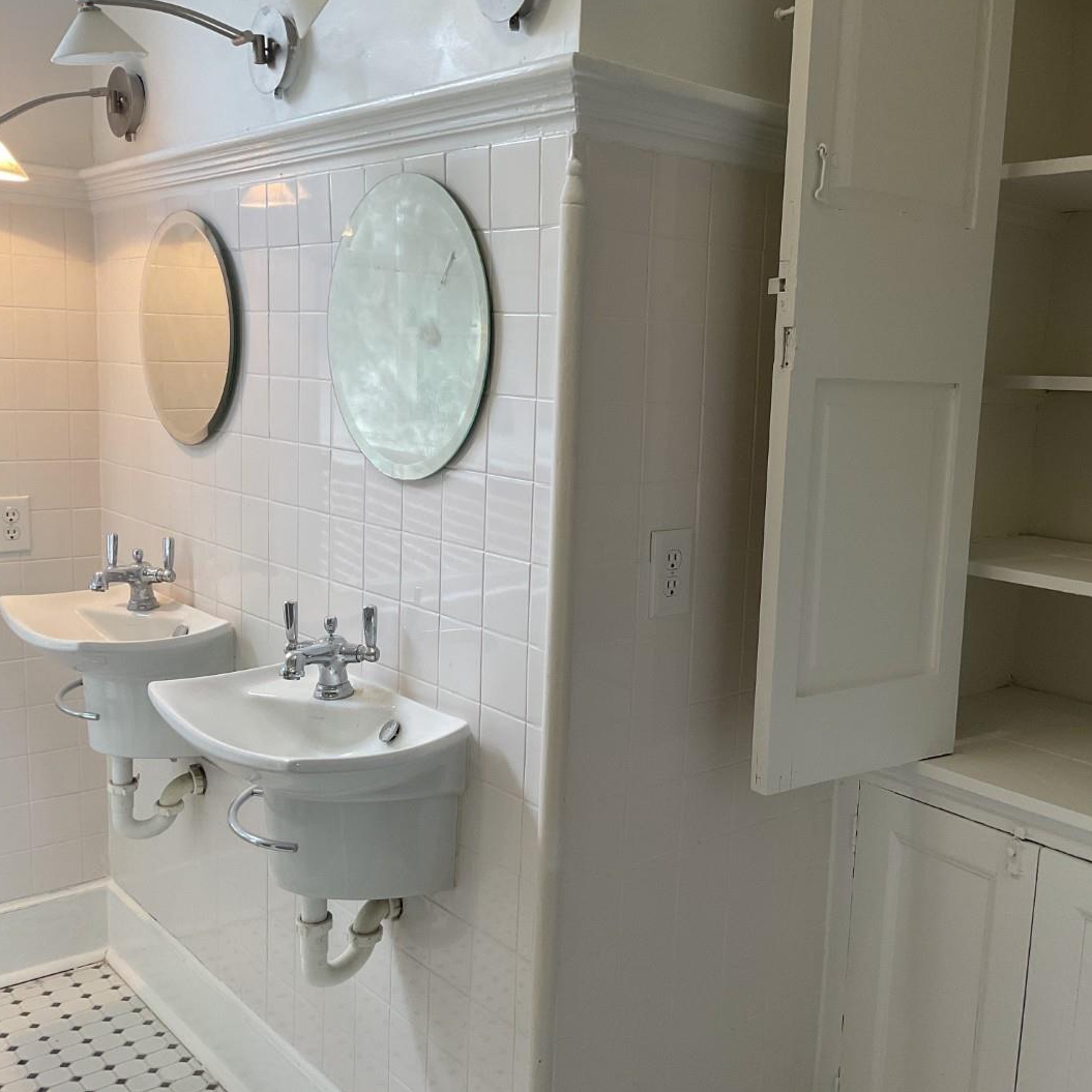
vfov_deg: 47.2
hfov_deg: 46.9
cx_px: 673
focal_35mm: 35
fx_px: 1249
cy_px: 535
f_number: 1.8
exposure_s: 1/120
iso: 64
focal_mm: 3
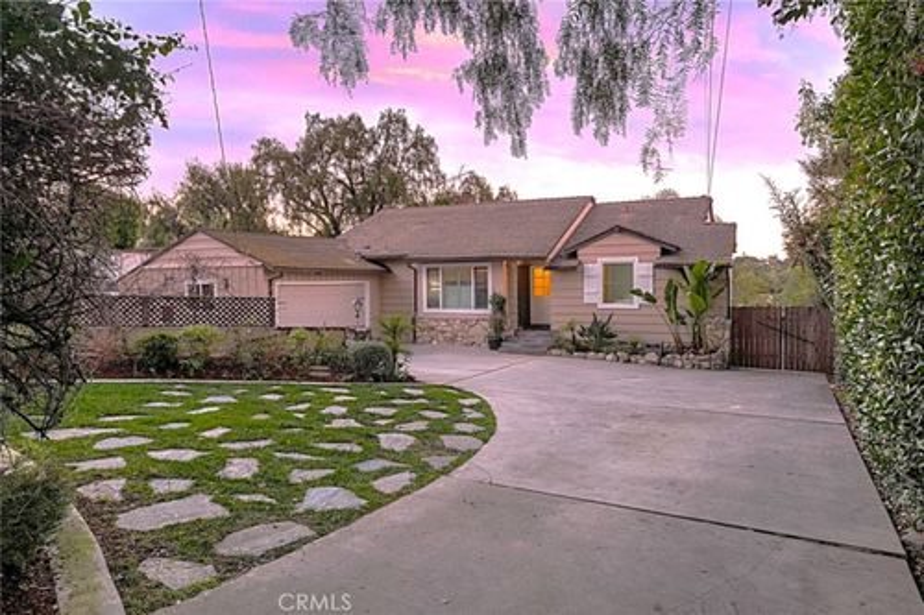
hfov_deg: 76.1
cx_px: 462
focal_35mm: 23
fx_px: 590
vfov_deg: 55.1
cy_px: 308
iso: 640
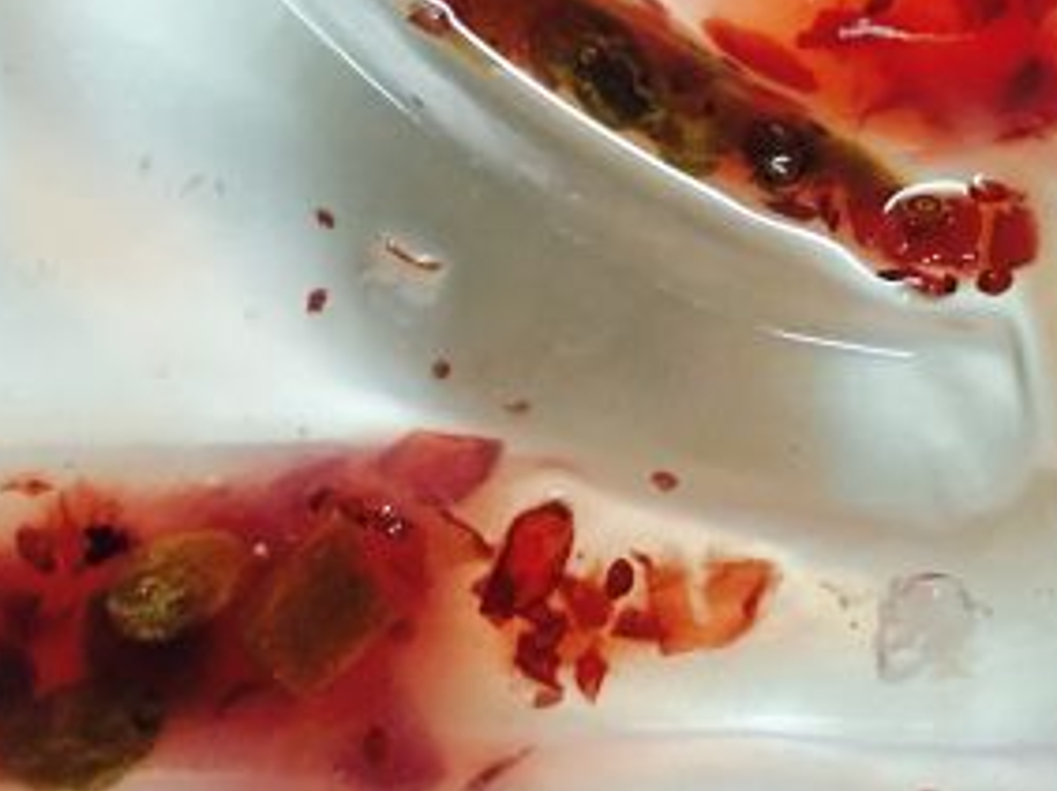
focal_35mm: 72
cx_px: 746
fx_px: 2197
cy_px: 103
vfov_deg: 20.1
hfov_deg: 26.8
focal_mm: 4.15
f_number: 2.2
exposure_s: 1/10
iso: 80
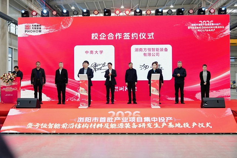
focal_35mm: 42
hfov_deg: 46.4
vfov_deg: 31.9
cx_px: 118
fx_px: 277
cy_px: 79
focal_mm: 42
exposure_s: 1/161
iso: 500
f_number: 2.8
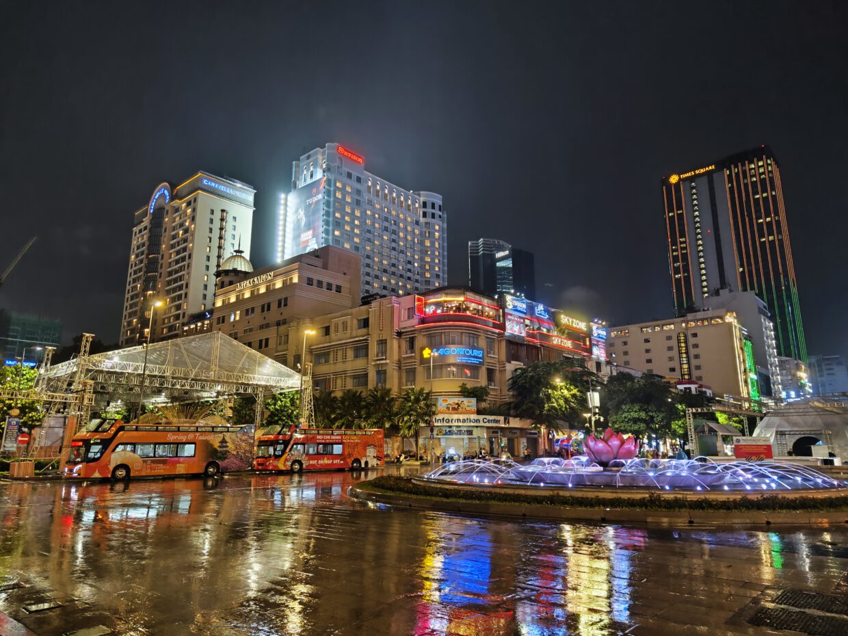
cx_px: 424
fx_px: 563
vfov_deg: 58.9
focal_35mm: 23
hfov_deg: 73.9
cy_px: 318
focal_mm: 5.43
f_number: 1.8
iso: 800
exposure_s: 1/25
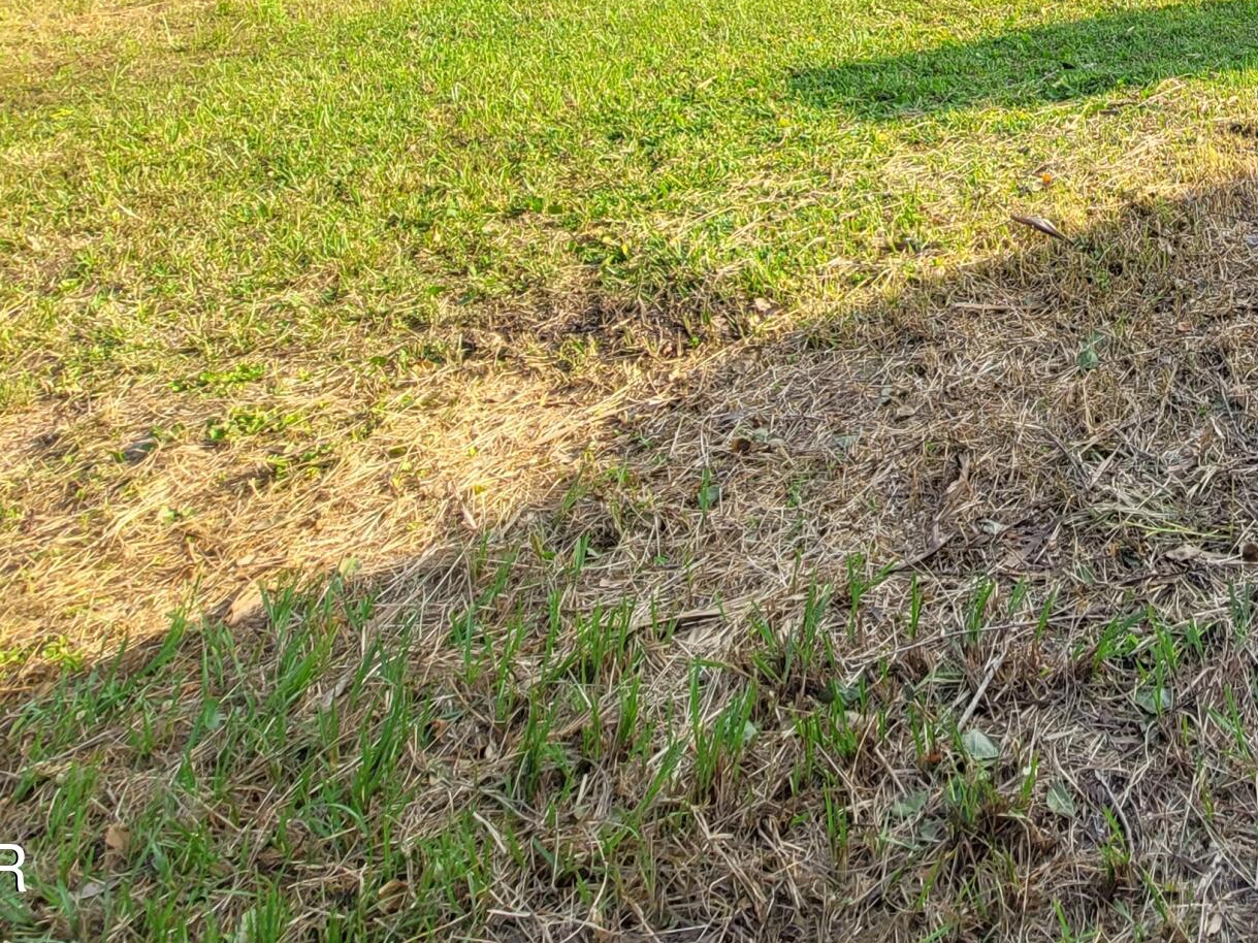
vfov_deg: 35.1
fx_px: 1163
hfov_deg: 49.1
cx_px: 1185
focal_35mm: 32
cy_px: -186
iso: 50
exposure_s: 1/456
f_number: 2.2
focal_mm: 2.2
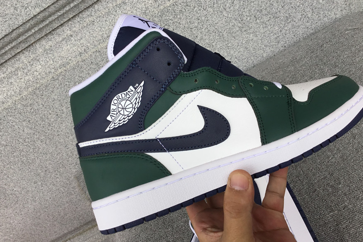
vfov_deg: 40.0
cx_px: 180
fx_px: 333
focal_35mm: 33
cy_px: 115
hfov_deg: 57.2
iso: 25
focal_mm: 3.3
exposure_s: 1/266
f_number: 2.4
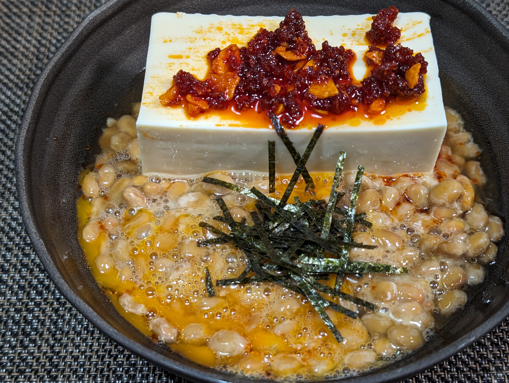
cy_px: 192
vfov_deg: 29.7
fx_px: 722
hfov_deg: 38.9
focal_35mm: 49
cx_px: 254
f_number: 1.68
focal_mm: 6.9
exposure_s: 1/52.2
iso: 362
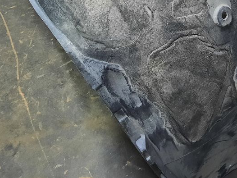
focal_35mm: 57
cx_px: 153
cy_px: 34
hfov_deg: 33.5
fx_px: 390
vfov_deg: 25.2
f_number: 2
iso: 400
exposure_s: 1/33
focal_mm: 4.6
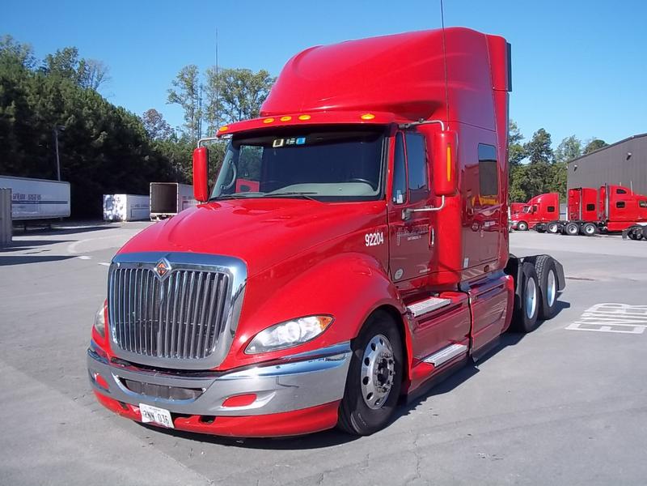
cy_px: 243
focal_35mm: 36
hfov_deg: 51.4
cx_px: 324
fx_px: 673
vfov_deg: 39.7
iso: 80
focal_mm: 6.5
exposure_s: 1/160
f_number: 8
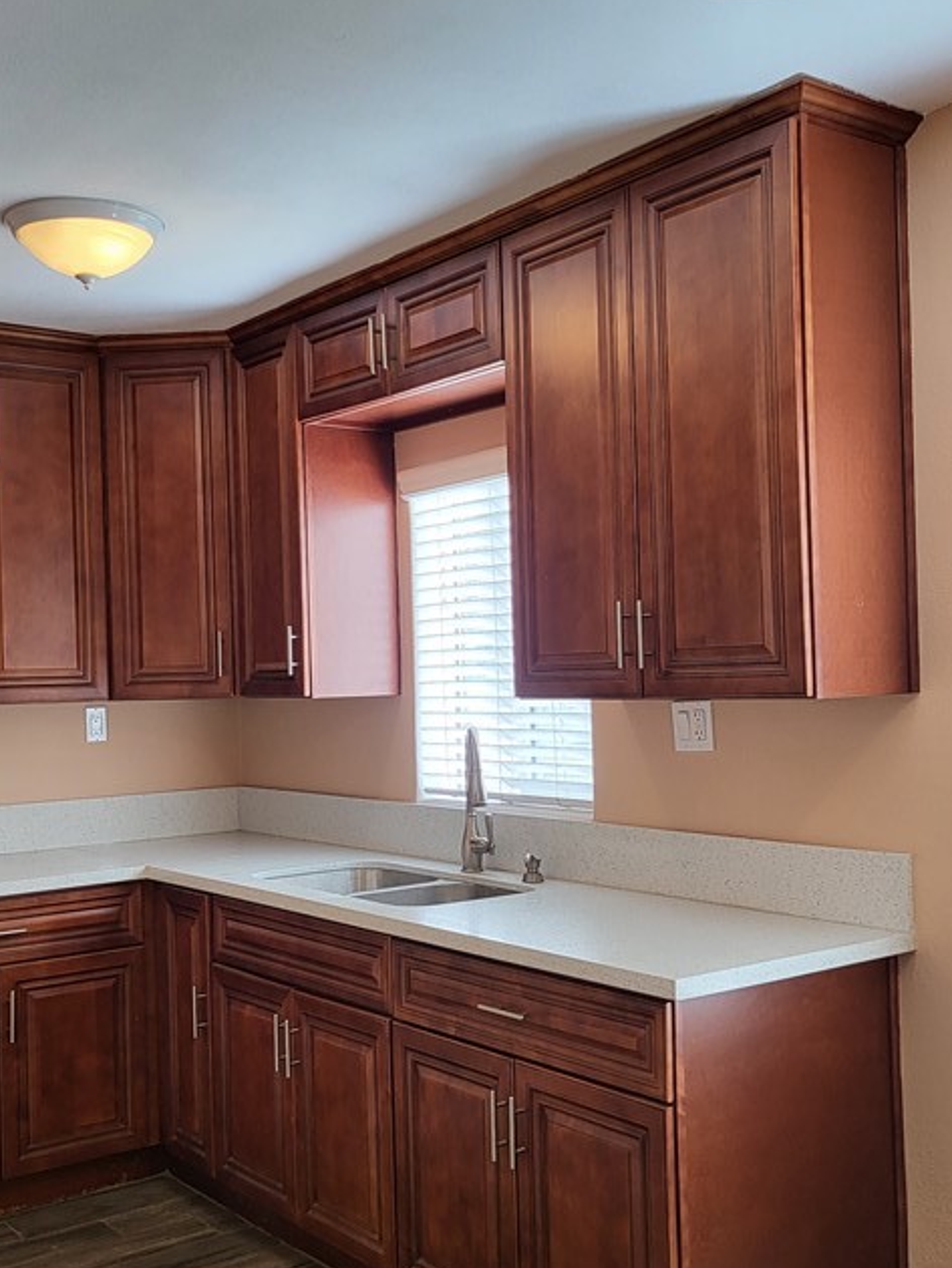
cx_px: 467
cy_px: 666
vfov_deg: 47.8
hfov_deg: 36.8
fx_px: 1429
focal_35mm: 39
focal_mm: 5
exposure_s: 1/120
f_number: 1.8
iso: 64
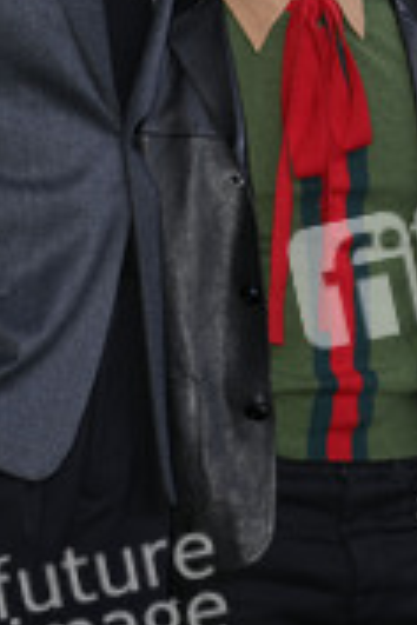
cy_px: 88
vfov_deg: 7.8
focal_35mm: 262
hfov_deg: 5.2
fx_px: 4552
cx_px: 148
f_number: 5.6
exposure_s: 1/250
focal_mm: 116
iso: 500
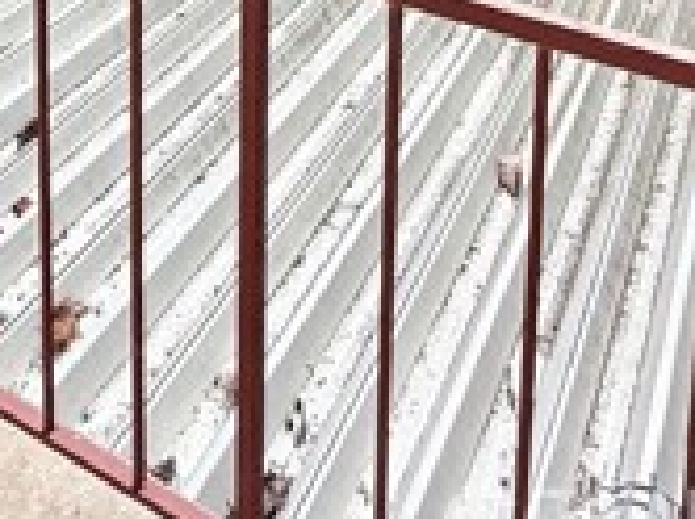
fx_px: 1083
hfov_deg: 34.6
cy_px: -419
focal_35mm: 54
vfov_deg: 19.8
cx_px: 151
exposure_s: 1/1464
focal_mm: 2.22
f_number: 2.2
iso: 50
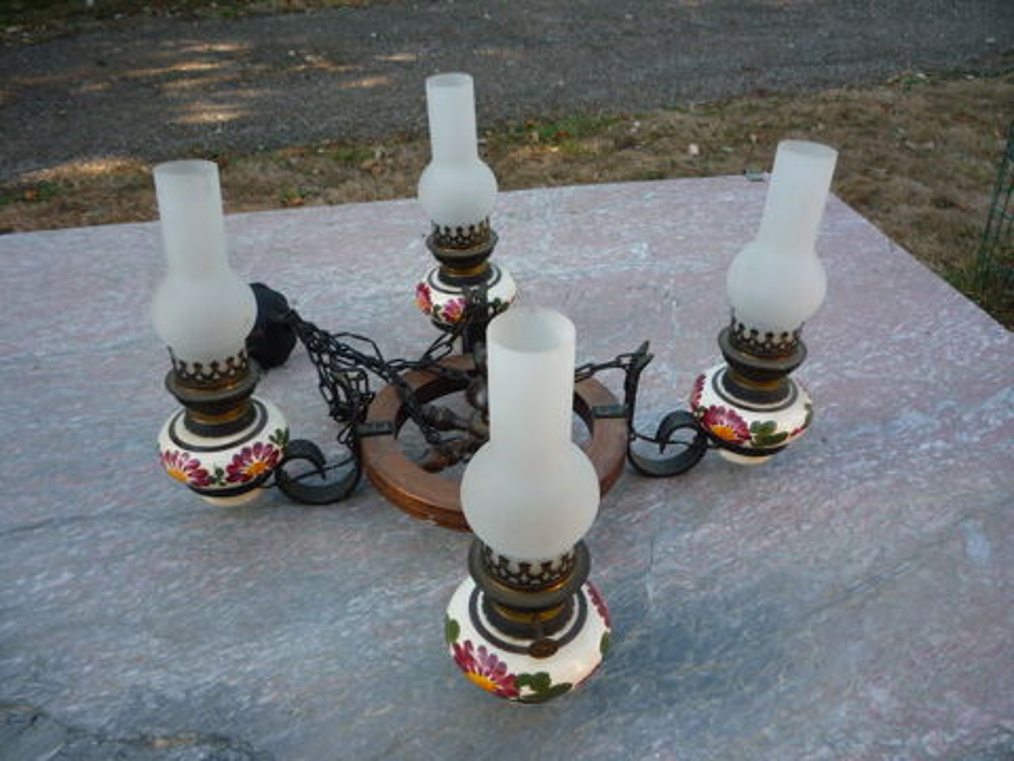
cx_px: 507
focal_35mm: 30
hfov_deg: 60.0
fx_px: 879
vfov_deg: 46.8
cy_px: 380
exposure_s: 1/100
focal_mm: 5.2
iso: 100
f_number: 4
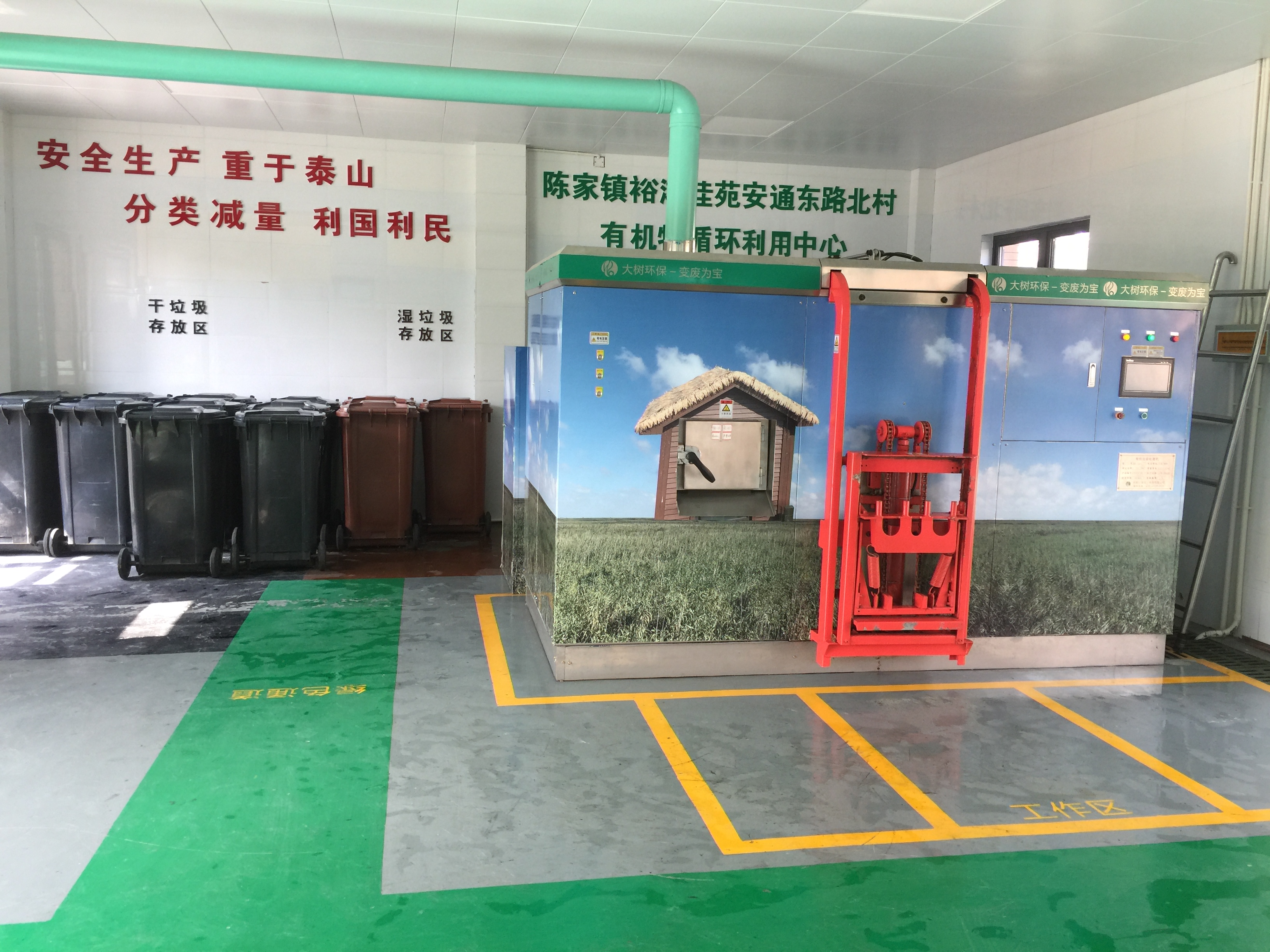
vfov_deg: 48.2
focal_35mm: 29
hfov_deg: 61.7
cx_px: 635
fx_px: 1064
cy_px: 476
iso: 32
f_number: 2.2
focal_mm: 4.15
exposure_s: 1/30
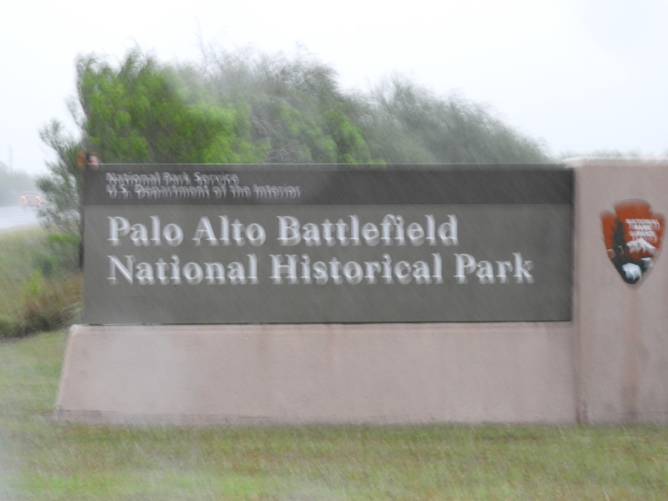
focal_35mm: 115
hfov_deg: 17.1
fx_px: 2219
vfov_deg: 12.9
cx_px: 334
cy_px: 250
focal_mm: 20.6
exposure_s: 1/25
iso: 400
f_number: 5
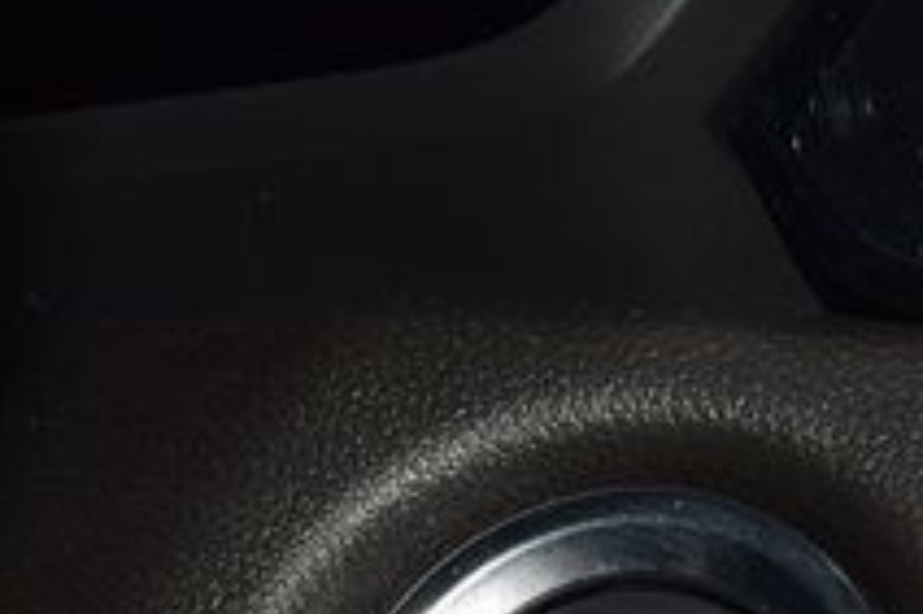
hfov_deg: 6.5
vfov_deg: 4.3
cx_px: 657
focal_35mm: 317
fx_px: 8121
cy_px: 803
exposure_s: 1/125
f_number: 8
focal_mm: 70
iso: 100
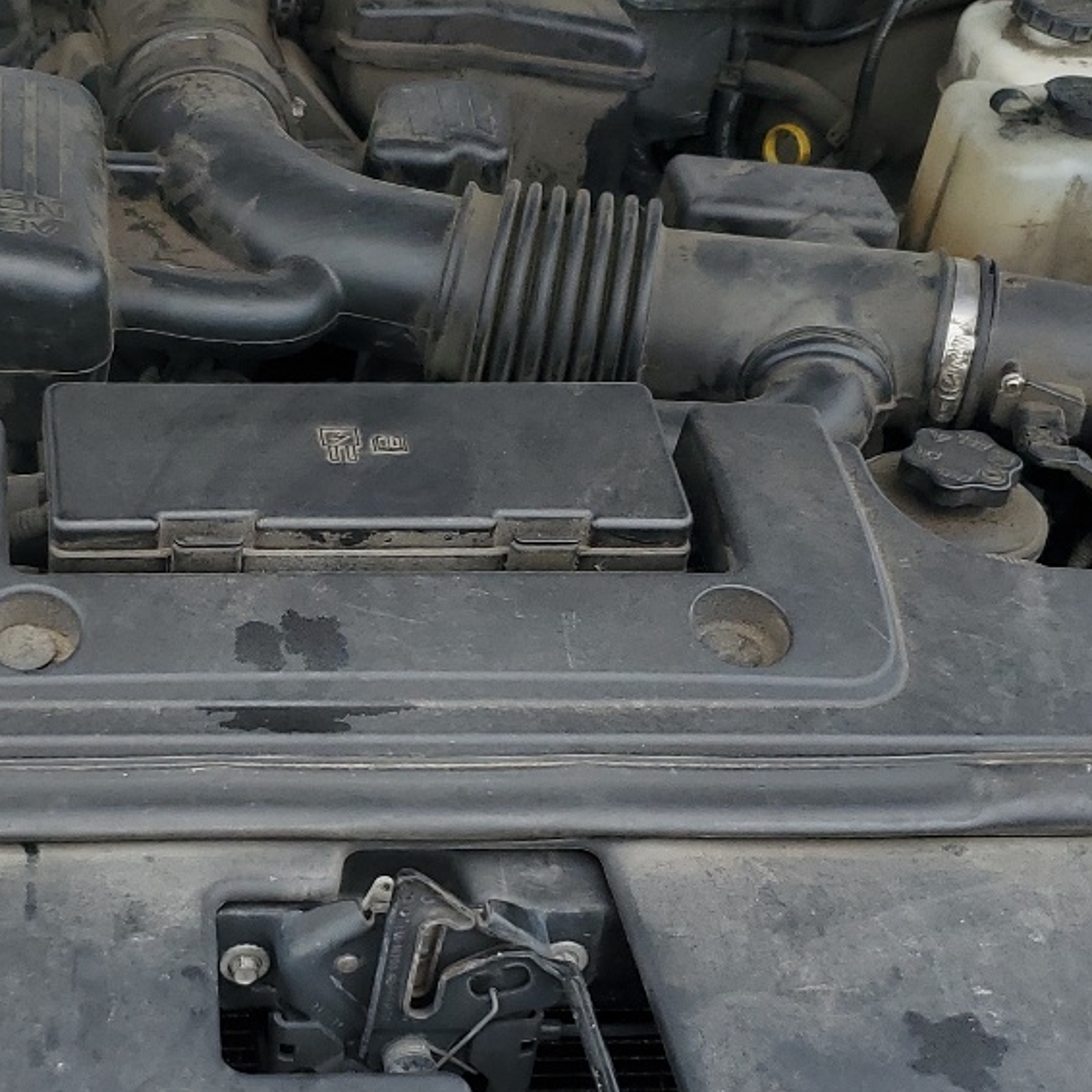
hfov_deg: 26.0
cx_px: 230
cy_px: 637
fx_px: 2320
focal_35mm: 65
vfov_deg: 26.5
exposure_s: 1/1429
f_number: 1.5
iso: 50
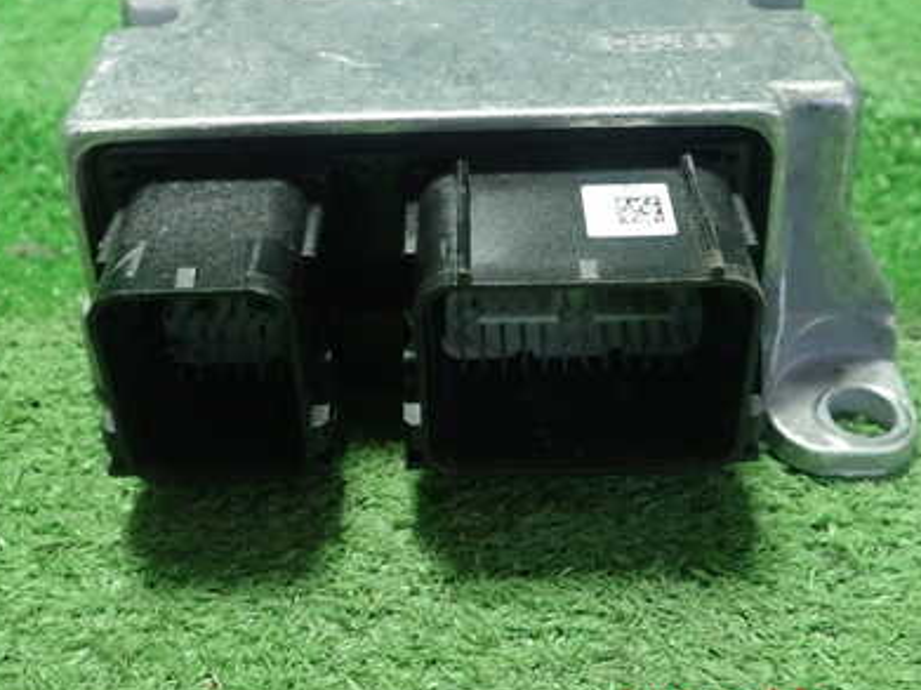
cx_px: 448
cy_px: 214
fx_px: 1224
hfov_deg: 41.2
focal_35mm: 46
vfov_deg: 31.2
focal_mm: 5.5
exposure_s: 1/125
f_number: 2.3
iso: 800
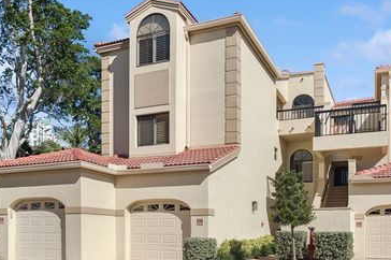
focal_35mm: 33
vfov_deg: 39.8
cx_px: 245
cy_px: 147
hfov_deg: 56.6
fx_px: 358
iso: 400
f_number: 8
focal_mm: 16
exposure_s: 1/1600
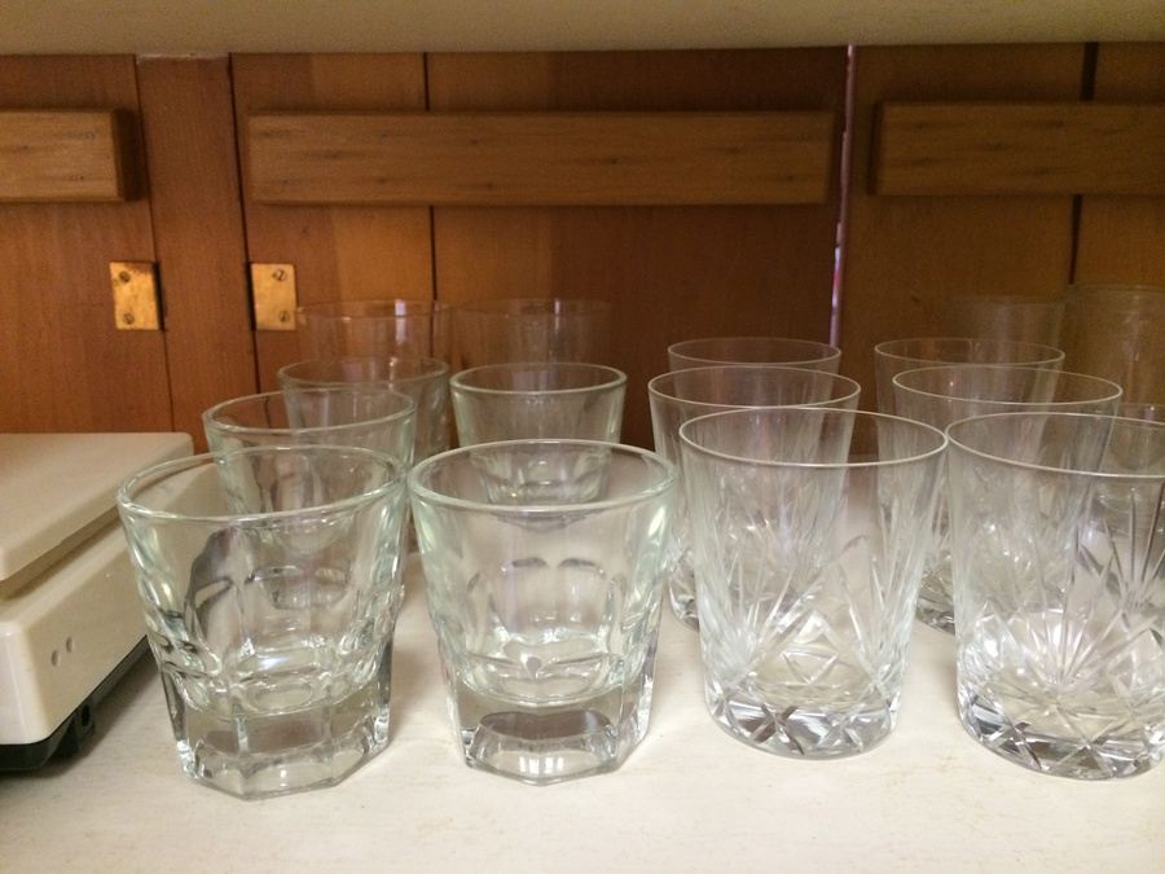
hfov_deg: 60.0
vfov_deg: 46.8
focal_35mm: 30
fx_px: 1010
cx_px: 582
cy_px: 437
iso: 320
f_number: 2.2
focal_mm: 4.12
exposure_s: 1/30
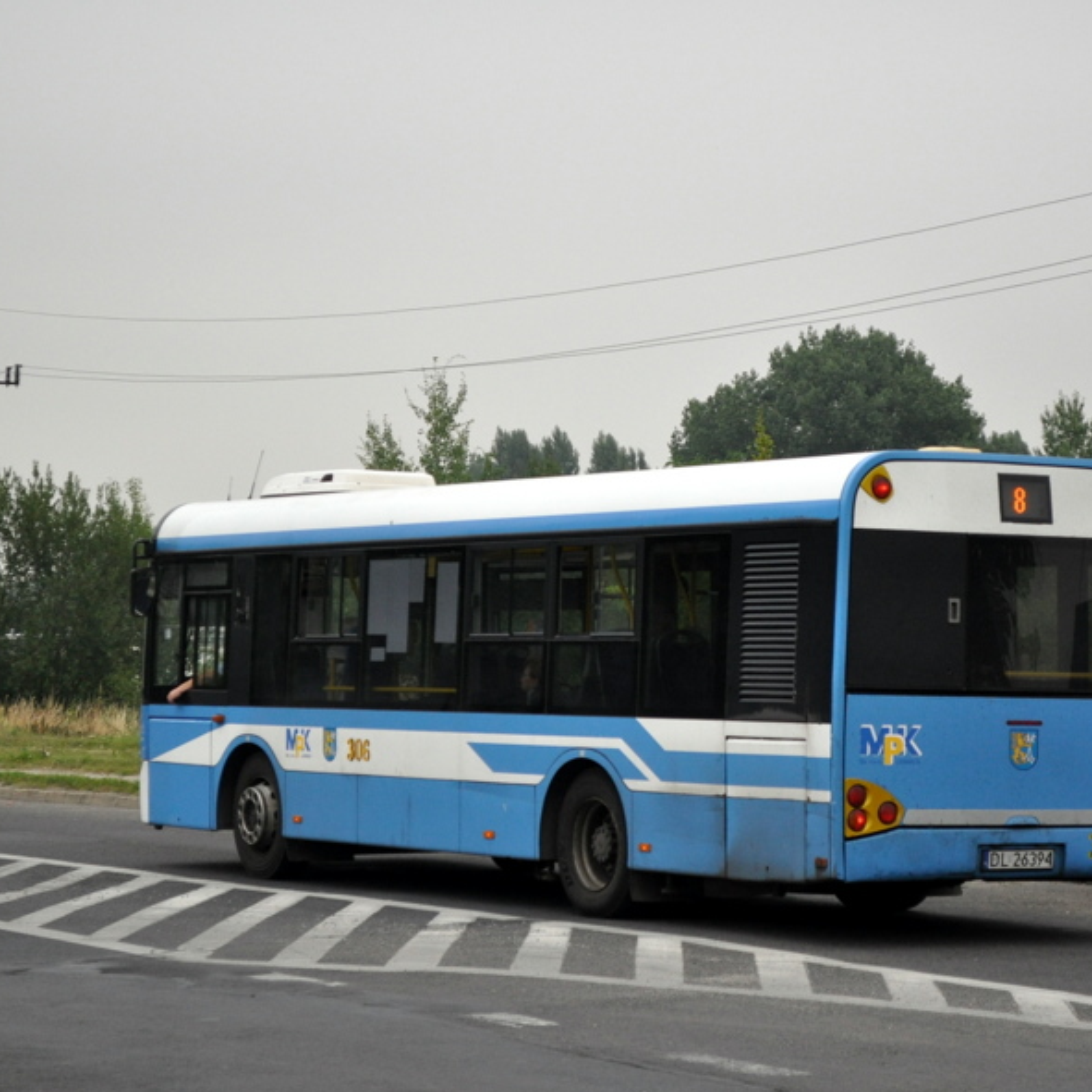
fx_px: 3806
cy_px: 547
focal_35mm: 107
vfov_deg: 16.3
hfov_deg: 16.3
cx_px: 663
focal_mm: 55
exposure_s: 1/1000
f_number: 5.6
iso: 800
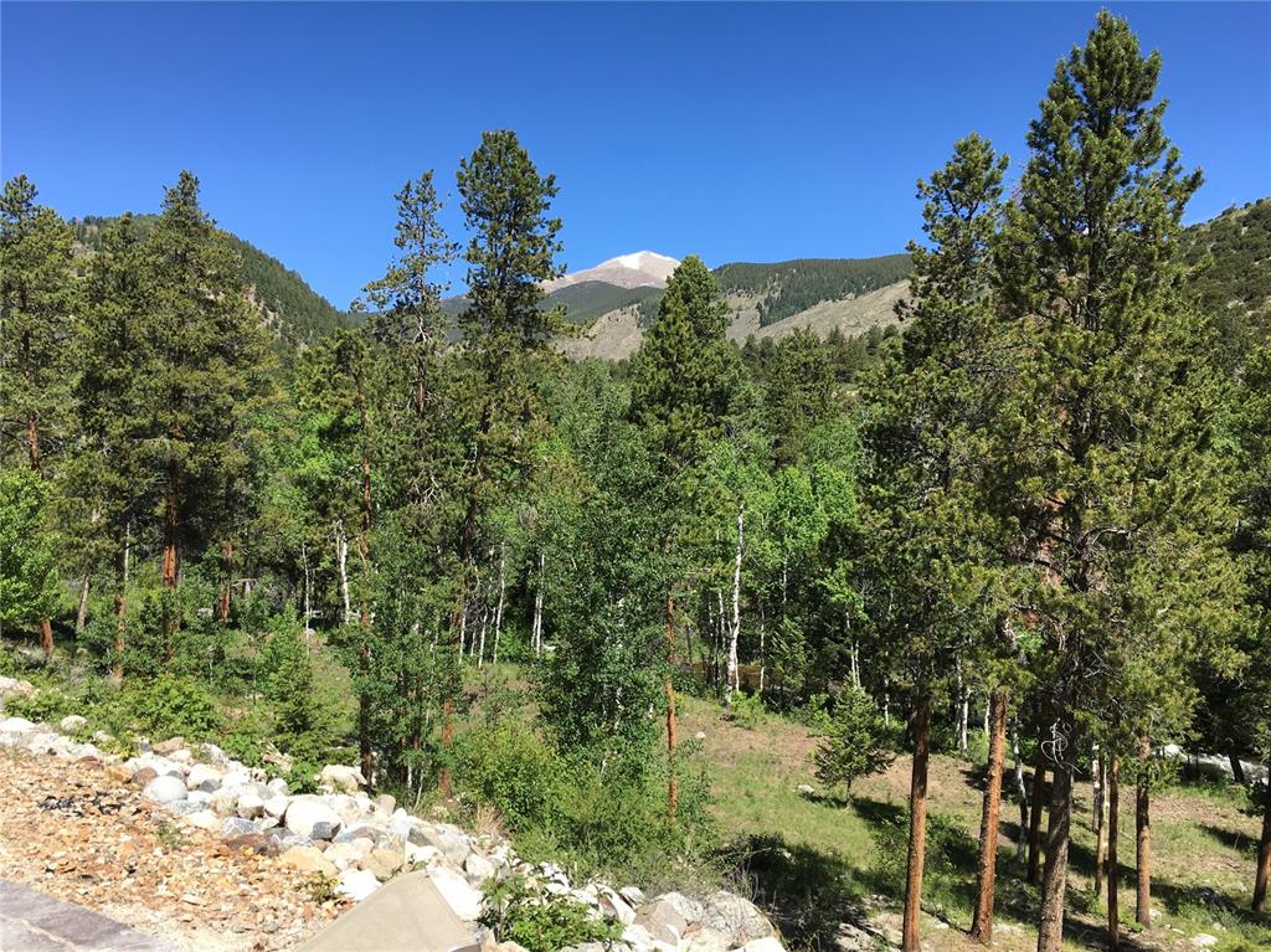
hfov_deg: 61.7
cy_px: 476
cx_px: 636
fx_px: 1064
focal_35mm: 29
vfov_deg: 48.2
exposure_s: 1/894
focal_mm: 4.15
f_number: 2.2
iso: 25
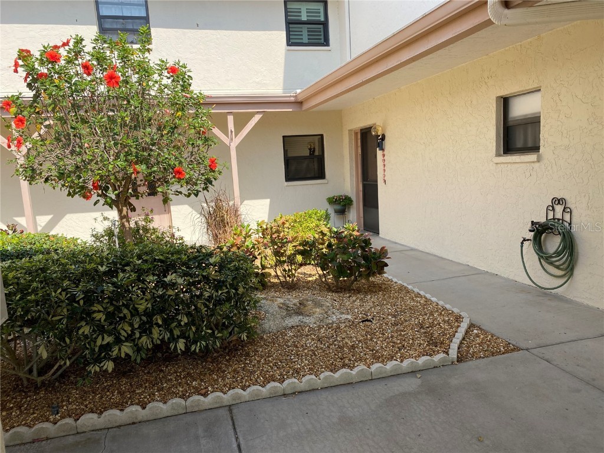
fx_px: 454
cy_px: 226
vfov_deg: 53.1
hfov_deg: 67.3
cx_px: 302
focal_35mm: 26
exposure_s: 1/1157
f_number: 1.8
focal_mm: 4.25
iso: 32
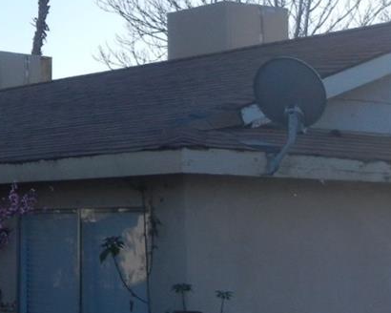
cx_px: -55
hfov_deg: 17.3
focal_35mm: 107
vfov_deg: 14.4
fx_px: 1238
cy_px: 115
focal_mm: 5.4
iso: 160
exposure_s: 1/317
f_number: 7
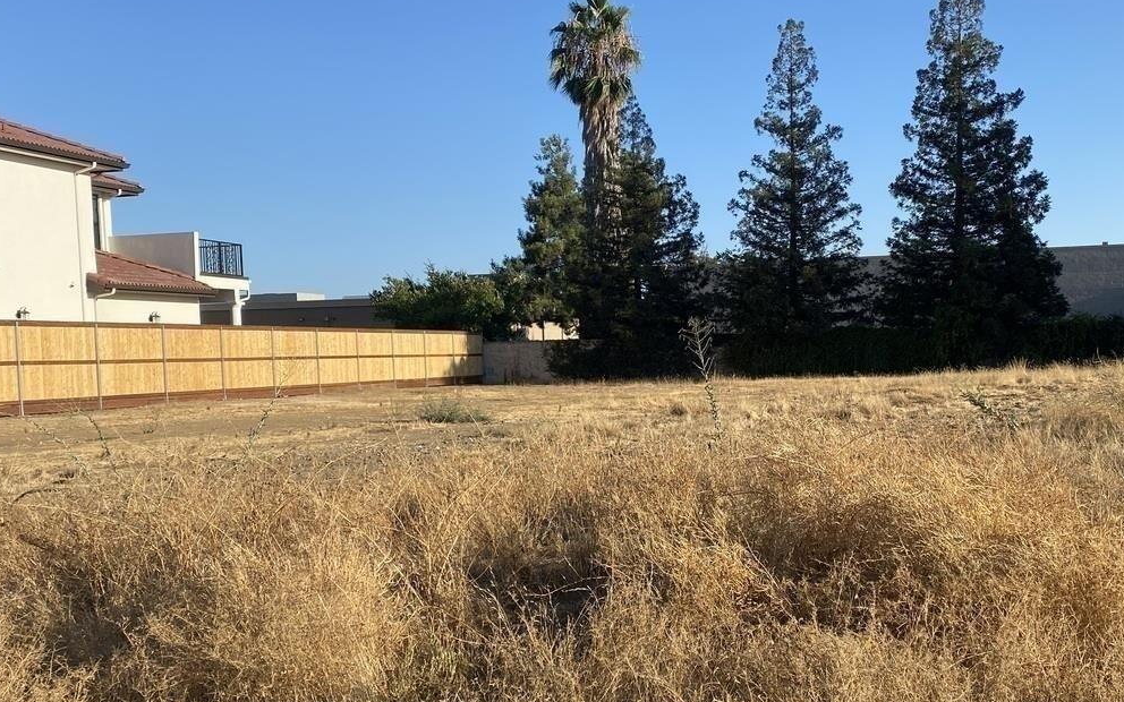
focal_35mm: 40
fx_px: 1225
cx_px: 659
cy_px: 452
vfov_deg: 31.8
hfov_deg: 49.1
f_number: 1.8
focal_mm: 4.25
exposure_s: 1/2066
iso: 32
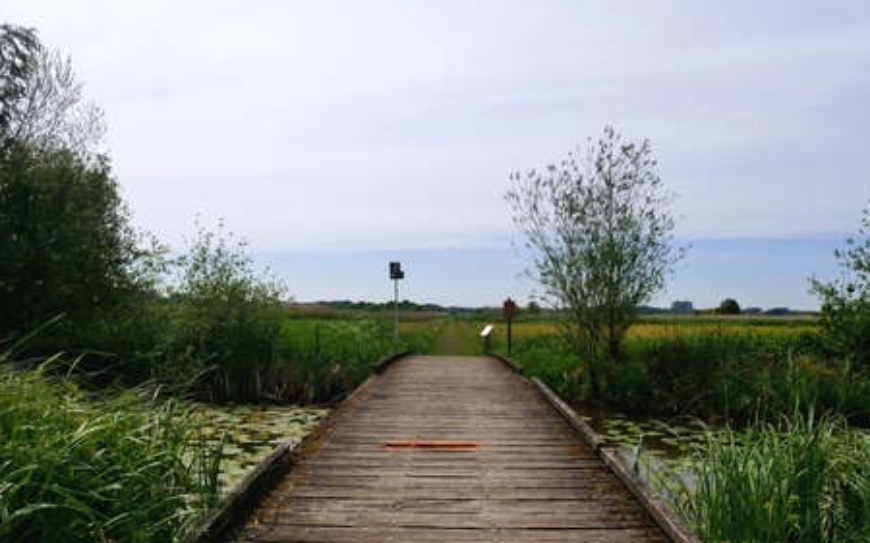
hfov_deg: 70.4
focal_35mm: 26
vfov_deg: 47.4
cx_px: 441
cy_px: 316
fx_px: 616
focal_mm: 12
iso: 200
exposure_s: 1/500
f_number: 11
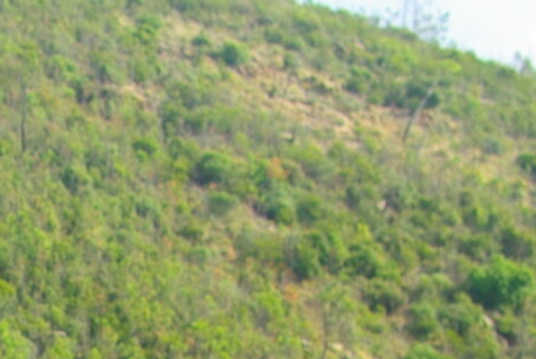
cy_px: 864
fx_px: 3251
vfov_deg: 6.1
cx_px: -511
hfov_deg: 8.9
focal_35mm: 218
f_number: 5.6
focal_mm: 26
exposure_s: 1/125
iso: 100
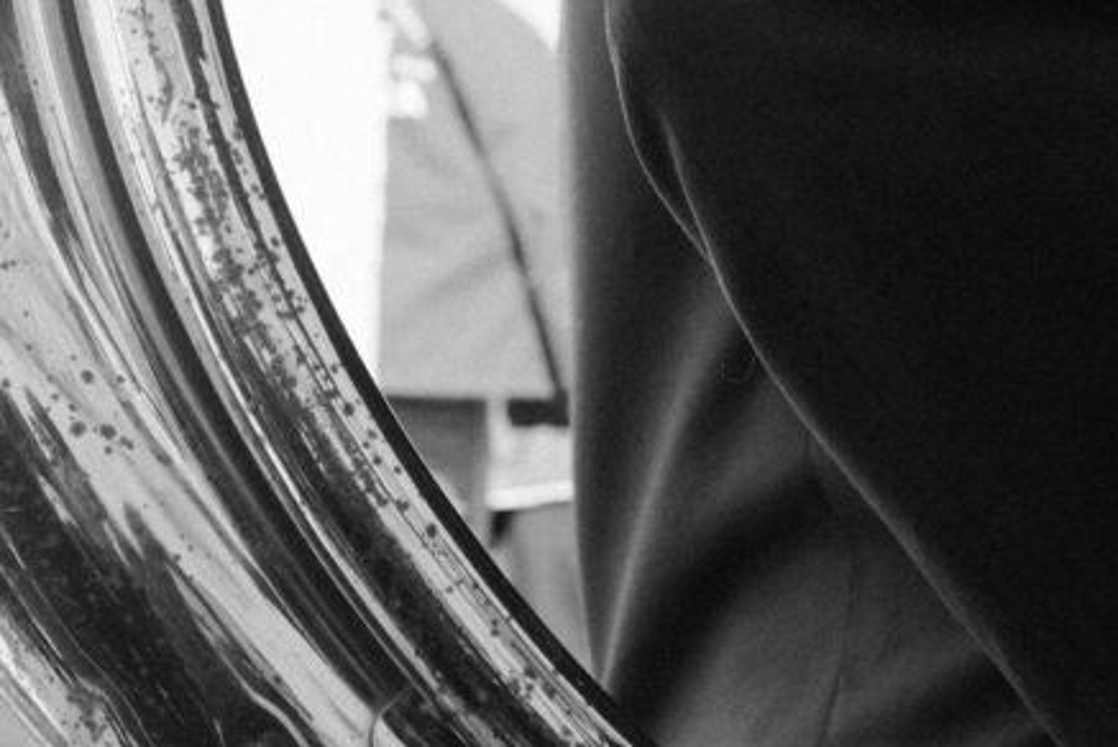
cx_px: 1064
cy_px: 641
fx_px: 2766
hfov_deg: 22.2
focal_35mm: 89
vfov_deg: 15.2
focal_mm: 25.4
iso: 640
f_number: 5
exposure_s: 1/550
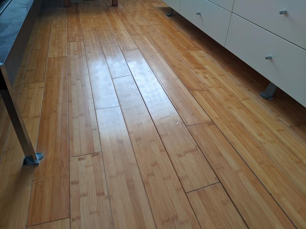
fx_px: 239
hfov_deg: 65.3
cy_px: 114
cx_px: 153
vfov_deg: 51.3
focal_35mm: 27
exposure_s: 1/24
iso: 125
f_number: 1.8
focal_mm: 4.44
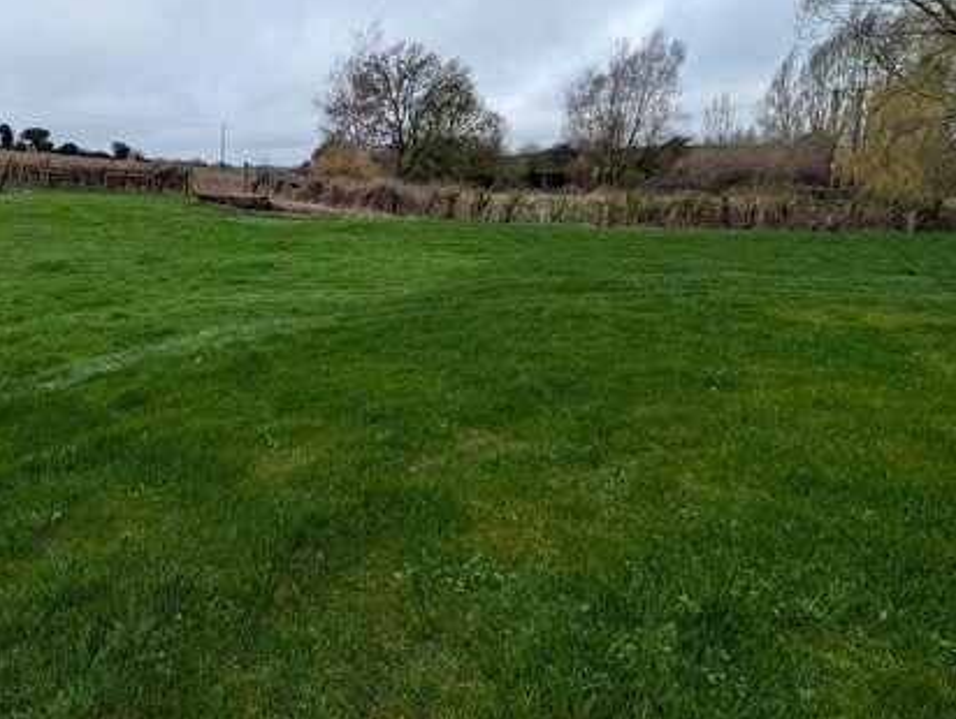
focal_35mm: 22
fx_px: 608
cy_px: 293
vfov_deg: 60.8
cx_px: 247
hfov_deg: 71.5
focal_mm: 1.95
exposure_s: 1/934
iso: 48
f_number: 2.2
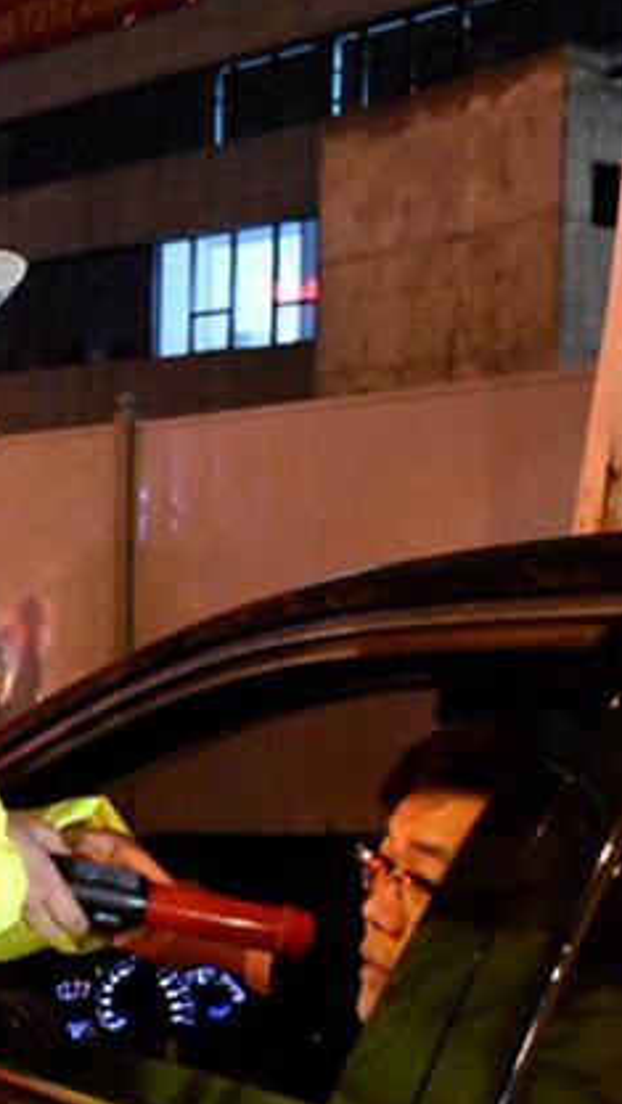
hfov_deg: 22.0
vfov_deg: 39.2
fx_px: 1552
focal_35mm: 53
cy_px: 553
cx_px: 29
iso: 20000
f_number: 3.5
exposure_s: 1/125
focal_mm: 22
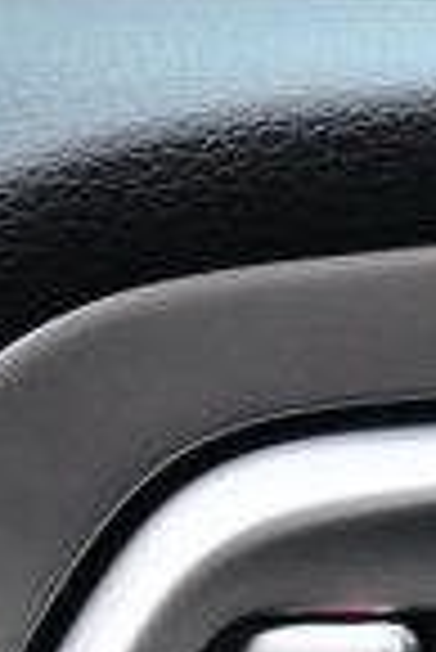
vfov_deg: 9.6
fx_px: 3842
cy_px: 704
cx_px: 706
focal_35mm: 212
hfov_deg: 6.4
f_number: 4.5
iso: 1800
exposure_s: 1/125
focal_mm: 32
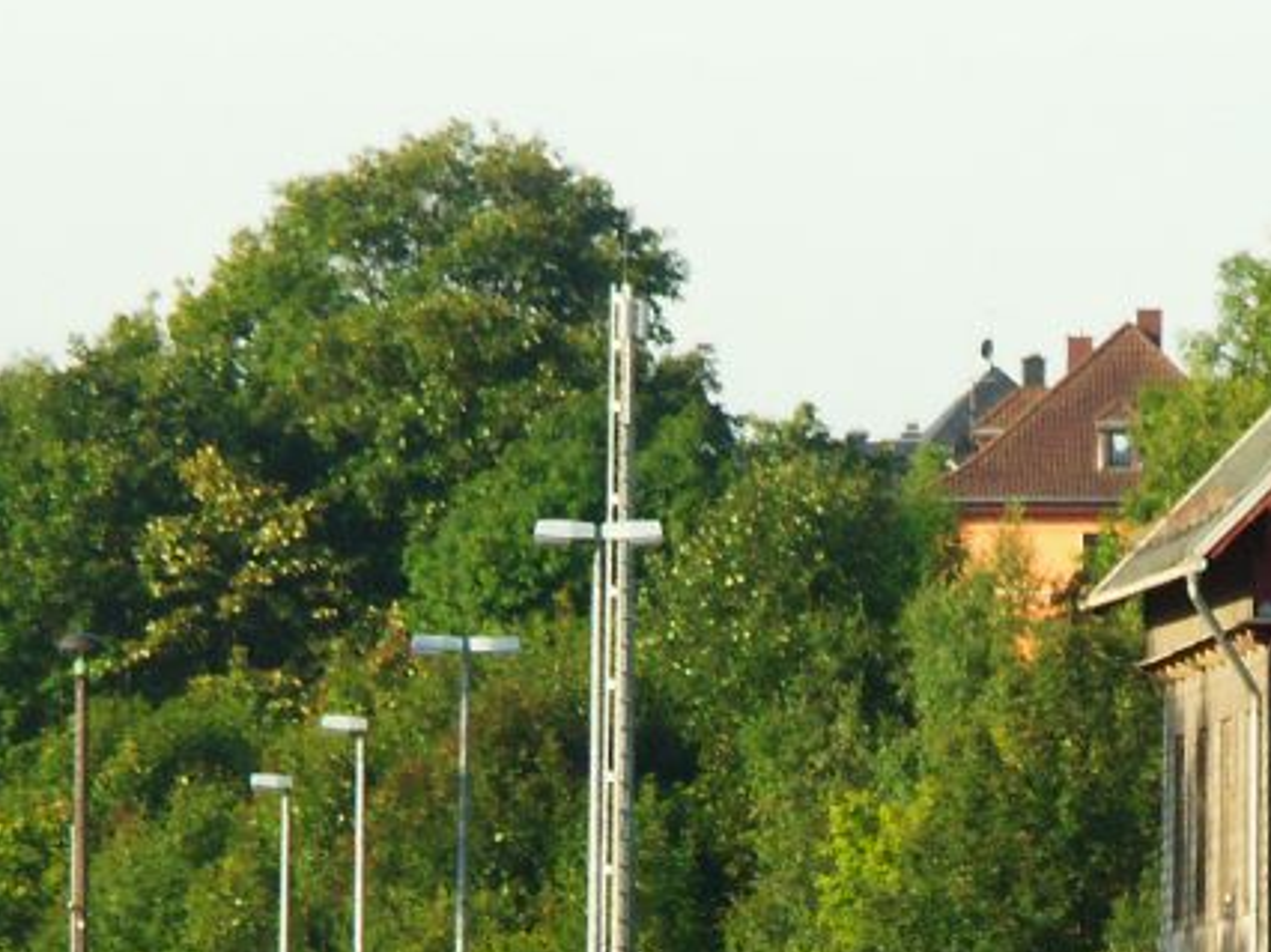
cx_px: 806
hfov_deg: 4.6
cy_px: 1107
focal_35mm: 433
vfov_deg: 3.4
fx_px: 15890
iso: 200
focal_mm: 46
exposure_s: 1/400
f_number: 6.3
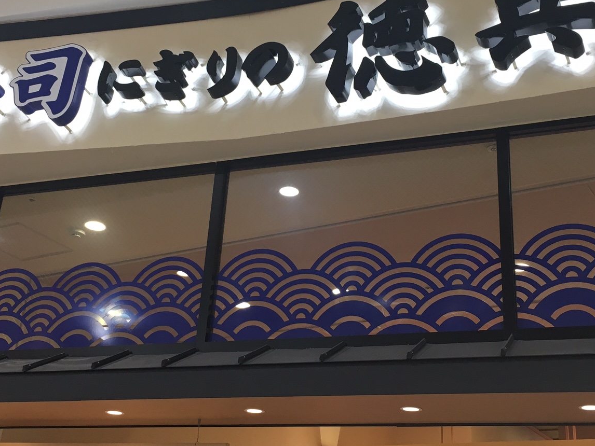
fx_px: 877
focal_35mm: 51
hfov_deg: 37.5
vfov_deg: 28.6
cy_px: 203
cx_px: 298
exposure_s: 1/30
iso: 64
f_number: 2.2
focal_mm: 4.15
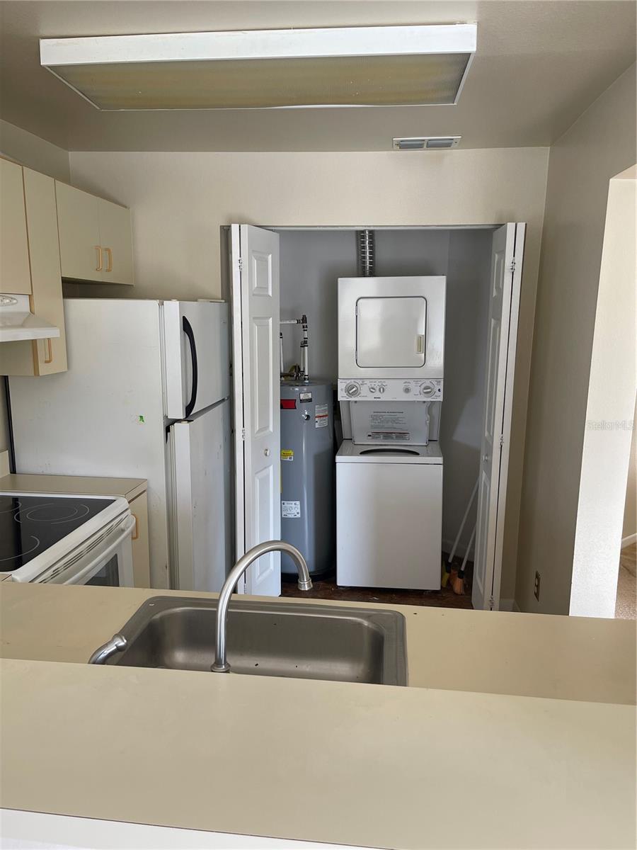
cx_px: 318
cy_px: 425
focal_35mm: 25
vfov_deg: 69.4
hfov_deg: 54.9
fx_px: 613
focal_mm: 5.1
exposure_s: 1/121
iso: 80
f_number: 1.6
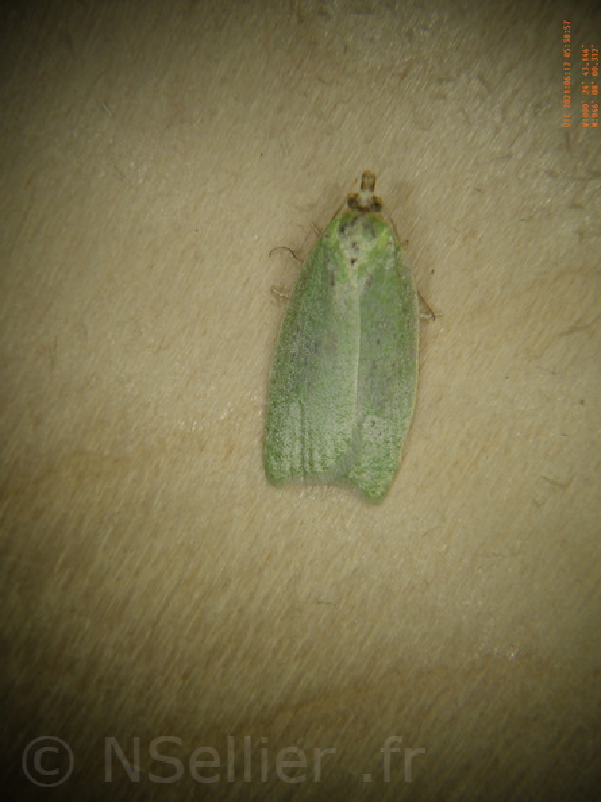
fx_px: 788
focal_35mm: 34
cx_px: 300
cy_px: 401
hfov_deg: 41.8
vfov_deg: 54.0
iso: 125
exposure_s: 1/2500
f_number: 4.6
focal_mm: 6.1
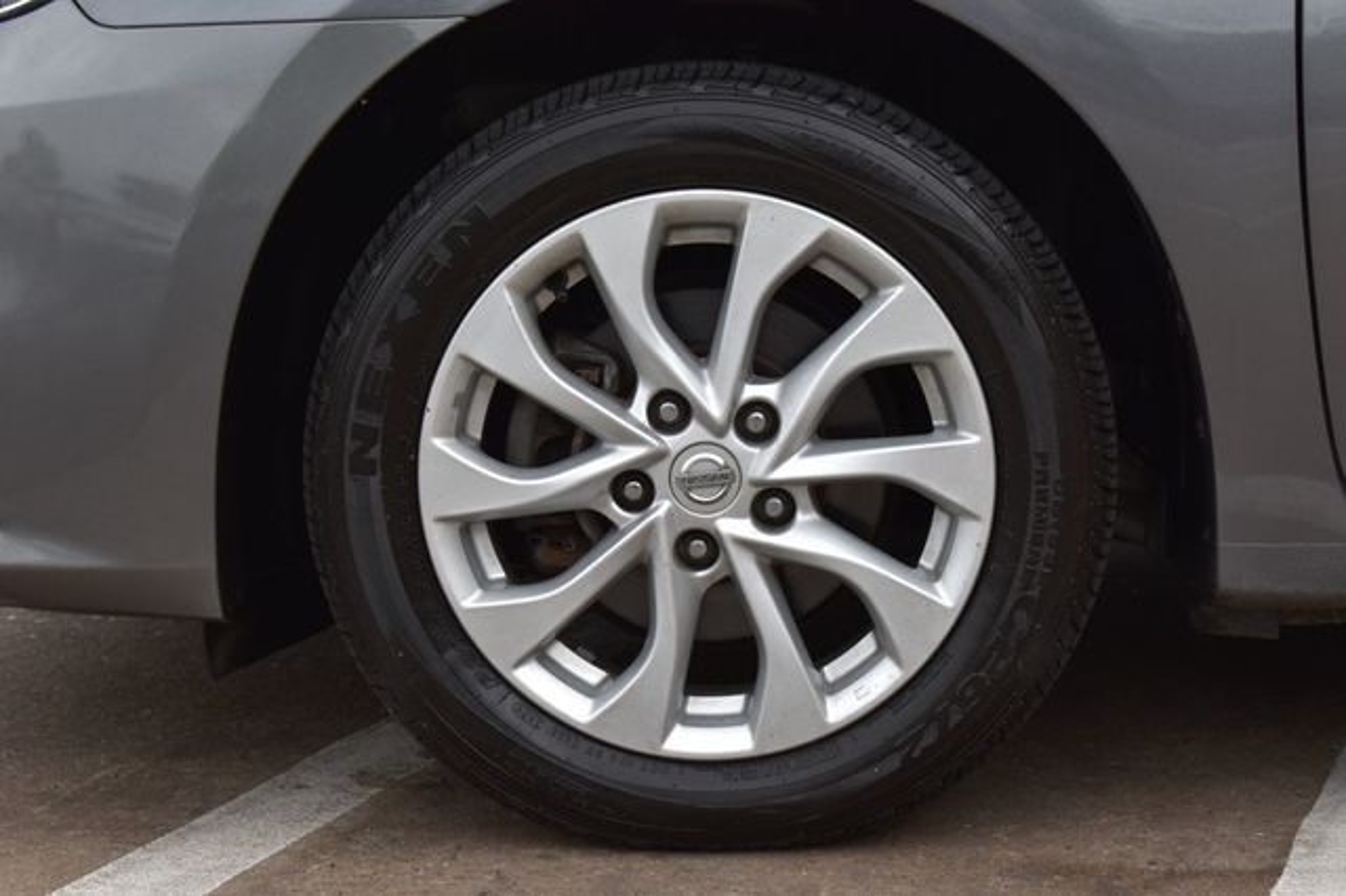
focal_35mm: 82
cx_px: 673
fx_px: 3083
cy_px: 448
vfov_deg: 16.5
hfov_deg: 24.6
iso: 400
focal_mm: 55
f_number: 10
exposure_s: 1/200
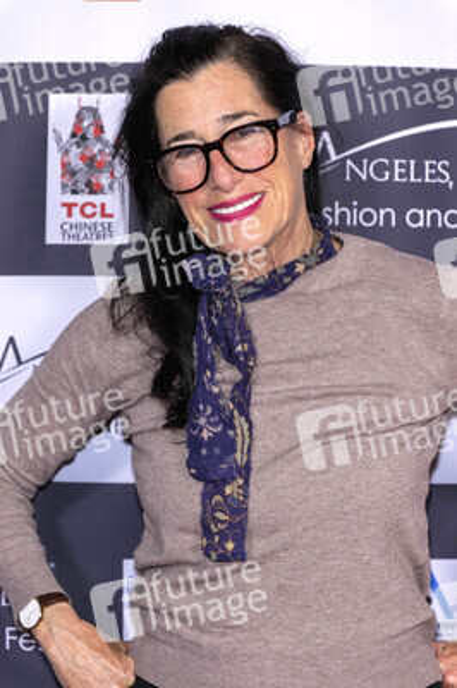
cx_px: 228
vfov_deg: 17.1
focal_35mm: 120
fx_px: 2289
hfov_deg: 11.4
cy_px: 344
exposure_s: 1/200
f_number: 5.6
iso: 800
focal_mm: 120
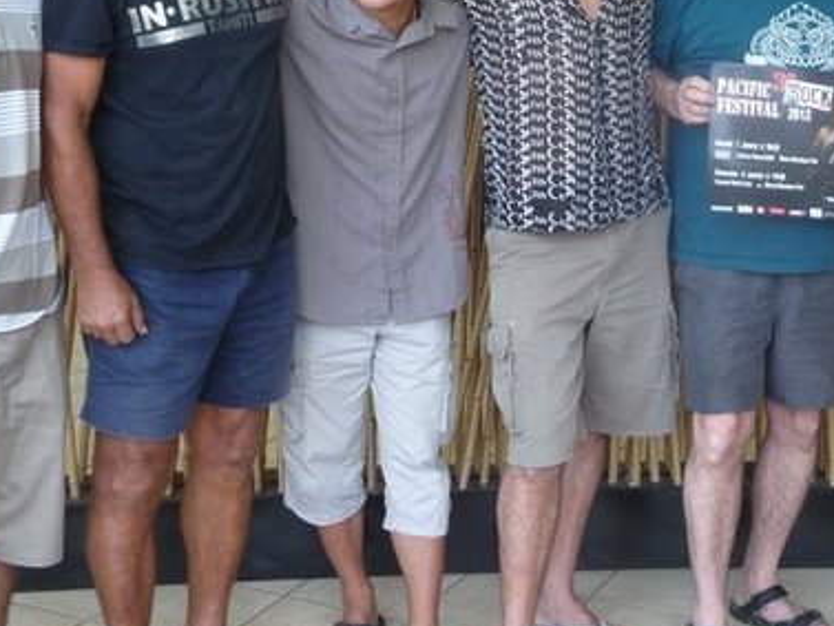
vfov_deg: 21.1
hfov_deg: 27.9
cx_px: 571
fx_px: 1663
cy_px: 144
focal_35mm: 69
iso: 100
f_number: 3.6
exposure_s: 1/60
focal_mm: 5.6
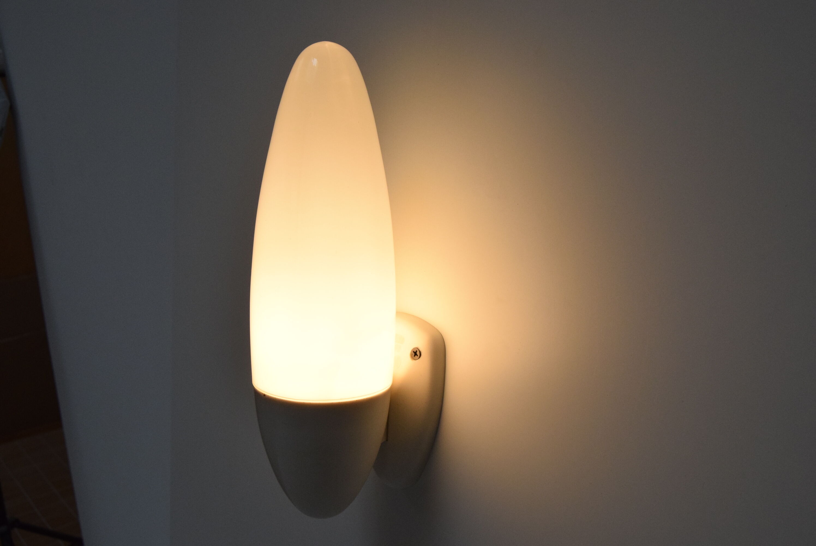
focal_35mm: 39
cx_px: 408
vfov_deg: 34.3
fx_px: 885
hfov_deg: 49.5
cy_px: 273
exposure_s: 1/400
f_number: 10
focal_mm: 26
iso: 1600
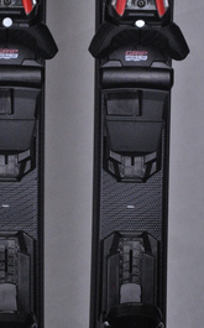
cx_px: 67
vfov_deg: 10.8
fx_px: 1738
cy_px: 219
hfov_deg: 6.7
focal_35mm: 195
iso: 3200
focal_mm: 75
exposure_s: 1/125
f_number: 9.5
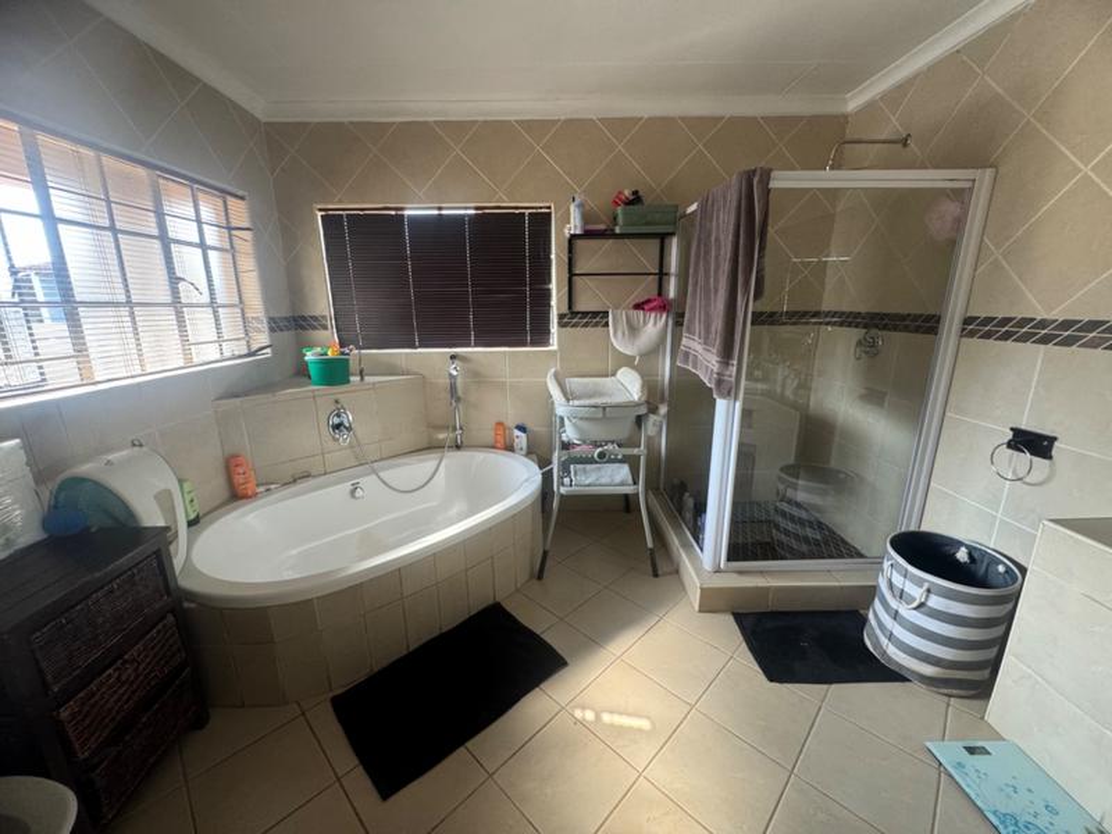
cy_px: 417
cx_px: 556
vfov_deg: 85.7
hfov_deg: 102.1
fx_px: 450
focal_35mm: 14
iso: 200
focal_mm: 2.22
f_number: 2.2
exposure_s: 1/100
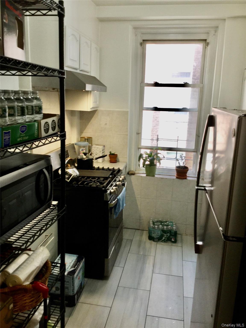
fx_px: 294
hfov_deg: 45.4
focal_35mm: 31
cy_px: 164
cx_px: 123
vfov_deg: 58.4
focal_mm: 3.3
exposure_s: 1/30
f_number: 2.4
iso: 25
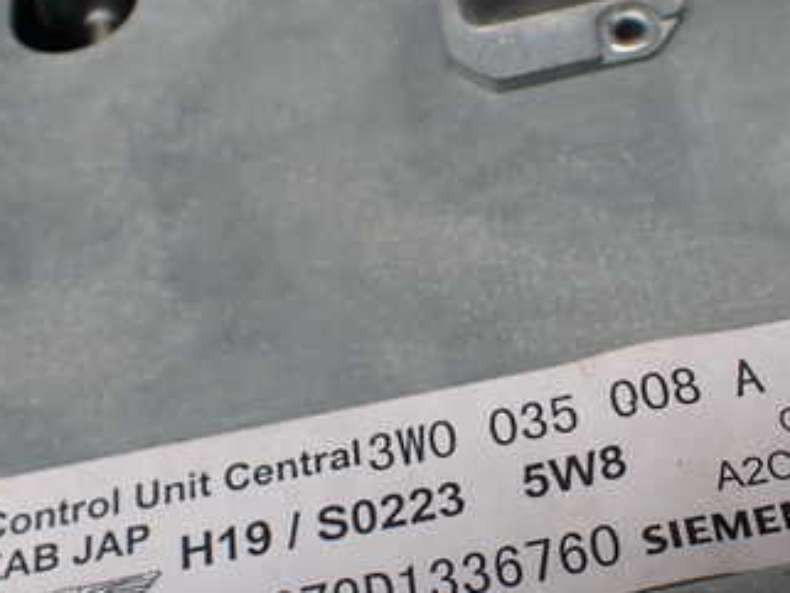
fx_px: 1278
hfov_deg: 33.9
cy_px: 440
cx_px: 546
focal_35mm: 56
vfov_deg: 25.8
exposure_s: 1/200
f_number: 3.2
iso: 100
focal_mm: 5.4
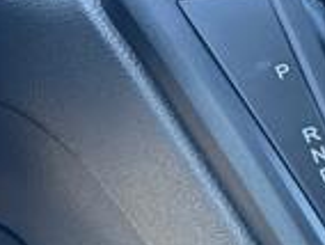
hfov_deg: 14.7
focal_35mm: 108
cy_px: 190
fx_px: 1016
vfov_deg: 13.7
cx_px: 668
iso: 200
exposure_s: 1/72
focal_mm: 6.76
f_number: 1.78
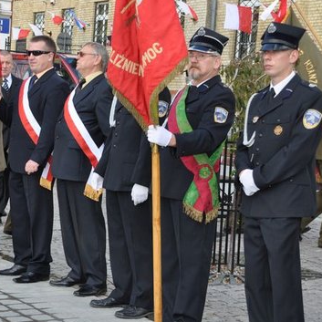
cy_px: 174
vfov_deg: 16.9
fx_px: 1084
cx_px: 66
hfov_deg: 16.8
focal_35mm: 103
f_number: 7.1
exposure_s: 1/200
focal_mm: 44
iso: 200
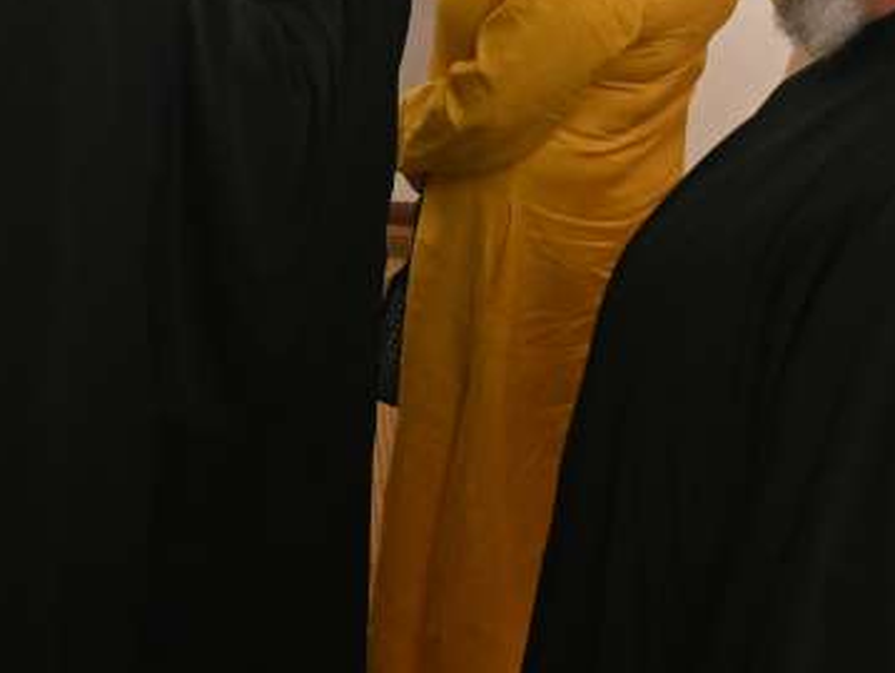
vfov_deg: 17.6
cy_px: -275
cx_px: 287
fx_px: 1993
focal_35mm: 77
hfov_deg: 25.2
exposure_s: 1/160
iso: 2000
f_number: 4.5
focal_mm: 24
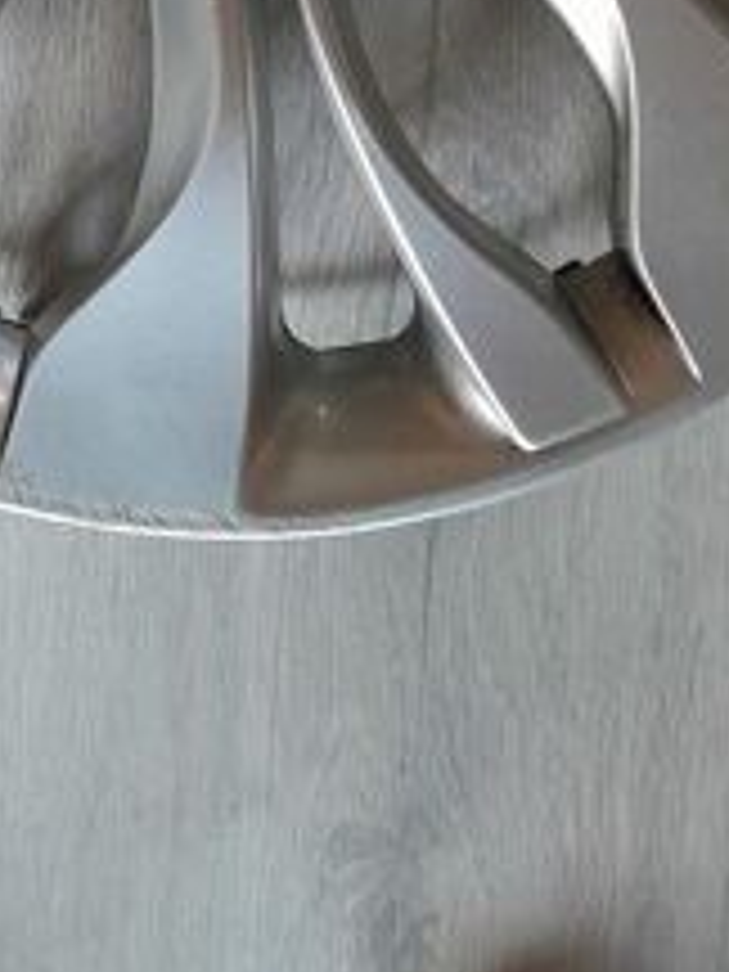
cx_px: 135
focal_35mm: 77
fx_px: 2162
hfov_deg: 18.9
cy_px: -396
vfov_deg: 21.9
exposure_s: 1/50
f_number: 1.8
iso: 400
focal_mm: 3.98
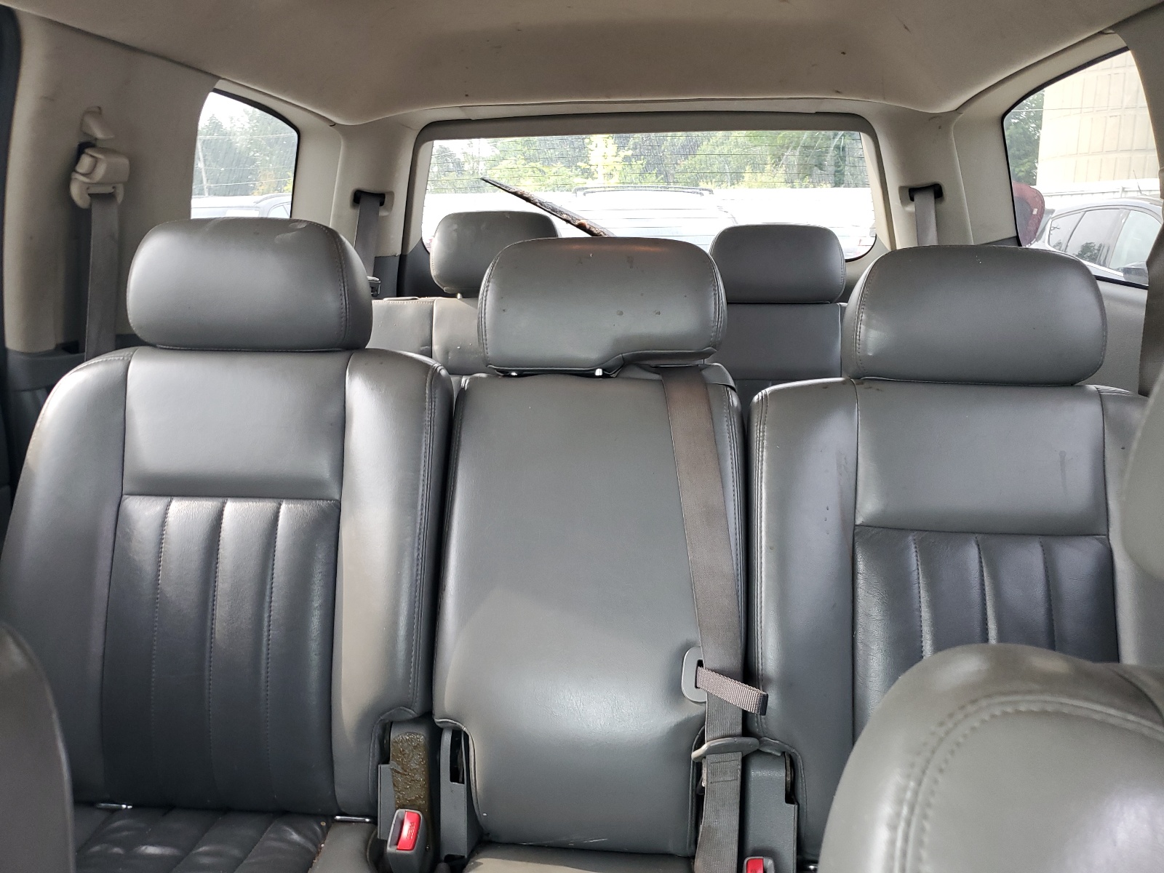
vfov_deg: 53.1
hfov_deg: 67.3
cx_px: 582
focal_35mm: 26
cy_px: 436
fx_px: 874
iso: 71
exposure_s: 1/60.2
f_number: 1.5
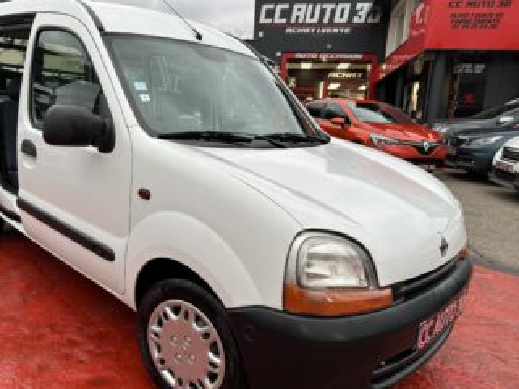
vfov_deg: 49.7
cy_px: 217
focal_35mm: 28
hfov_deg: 63.1
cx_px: 222
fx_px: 420
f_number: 1.78
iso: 64
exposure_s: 1/136
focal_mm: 6.86
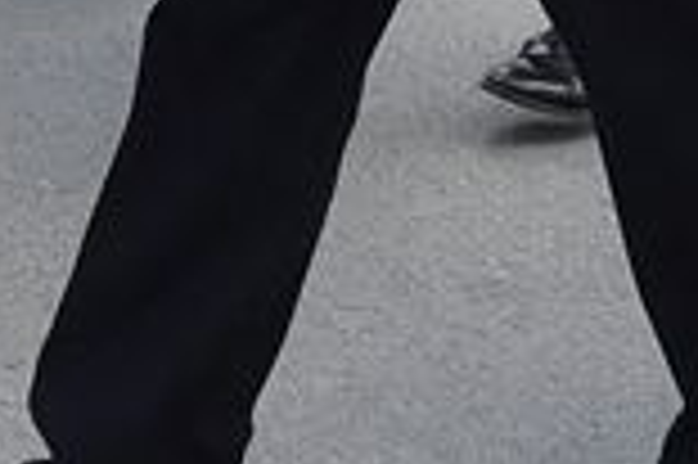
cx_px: -234
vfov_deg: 6.5
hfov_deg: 10.2
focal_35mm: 197
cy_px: -777
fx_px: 3816
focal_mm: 24
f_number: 8
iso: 400
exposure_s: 1/250
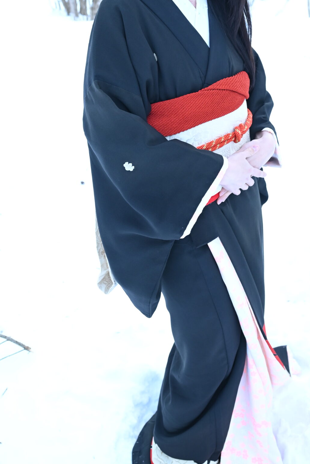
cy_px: 92
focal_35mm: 40
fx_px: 516
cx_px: 214
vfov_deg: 45.9
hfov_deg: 33.0
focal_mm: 24
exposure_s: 1/100
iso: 1000
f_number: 4.5
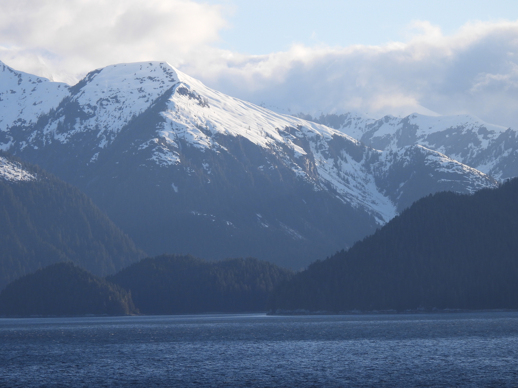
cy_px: 194
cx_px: 259
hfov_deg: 9.0
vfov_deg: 6.8
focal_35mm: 220
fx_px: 3292
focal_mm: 39.3
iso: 100
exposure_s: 1/500
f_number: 4.5
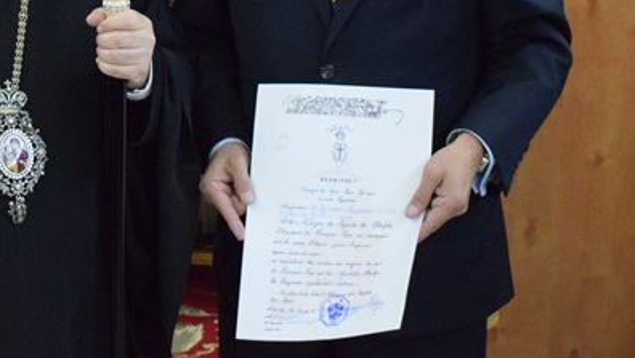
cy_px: -10
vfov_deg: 11.1
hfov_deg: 19.6
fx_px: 1819
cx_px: 149
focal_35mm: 108
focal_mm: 34
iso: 8000
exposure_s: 1/100
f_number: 4.5
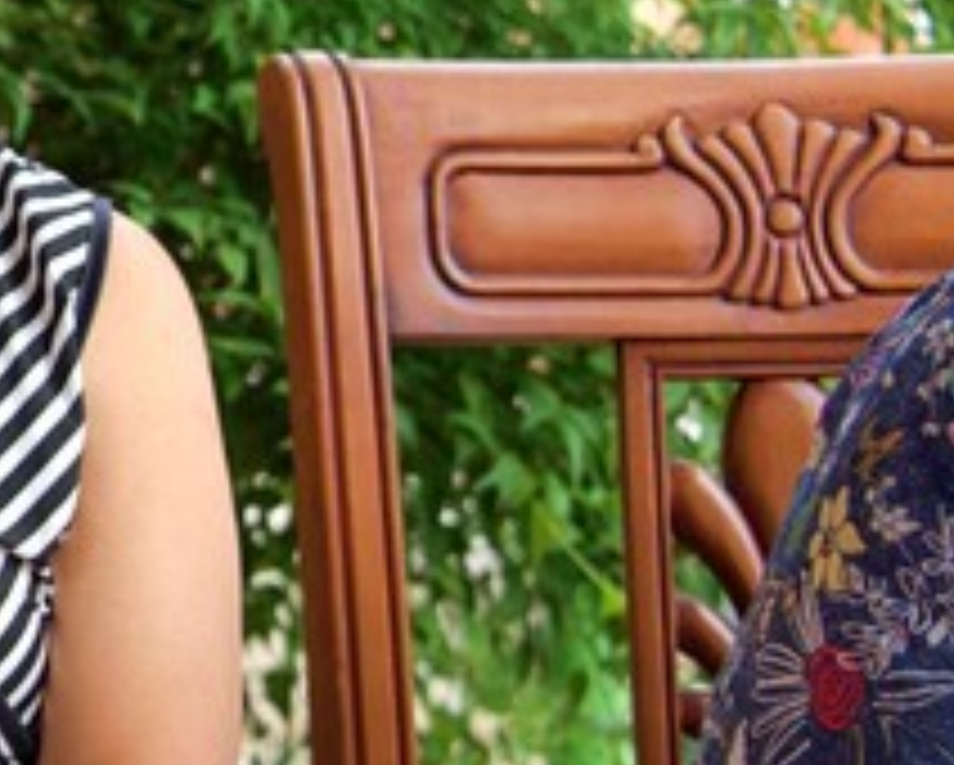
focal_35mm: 154
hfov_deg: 12.1
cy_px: 164
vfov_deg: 10.0
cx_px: -315
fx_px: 4352
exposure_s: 1/60
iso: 100
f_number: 5.6
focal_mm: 58
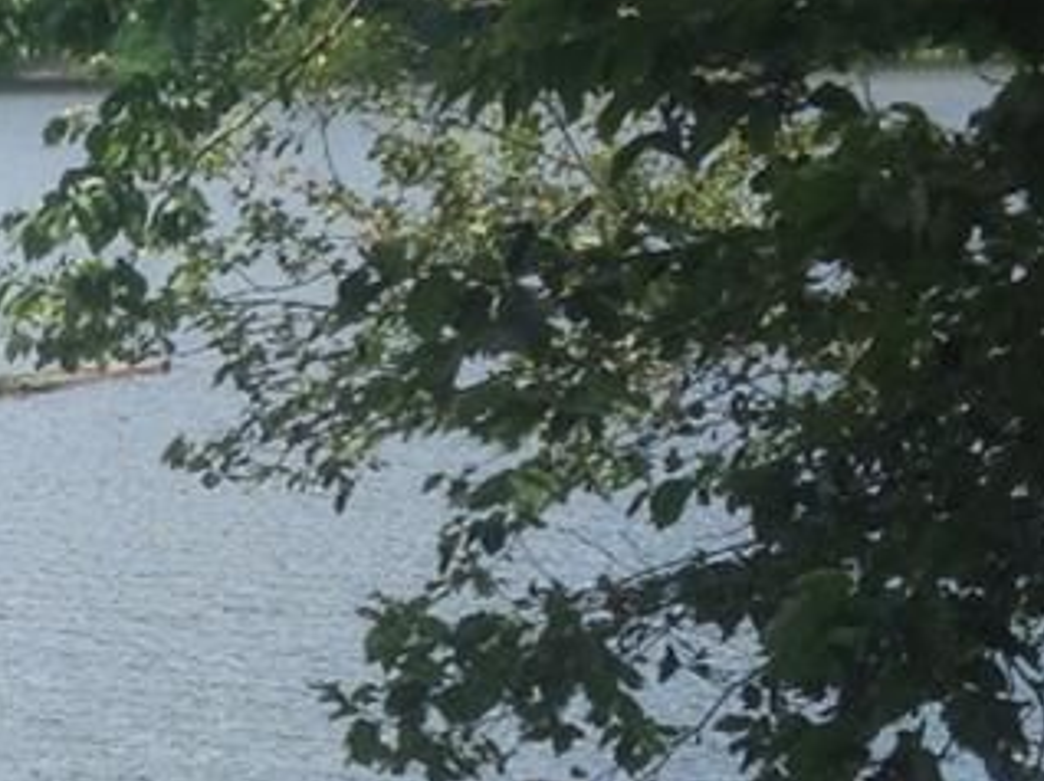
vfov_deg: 8.9
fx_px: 4973
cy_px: 732
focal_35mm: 165
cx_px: -624
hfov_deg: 11.4
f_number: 2.4
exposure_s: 1/672
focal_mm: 4.28
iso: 50
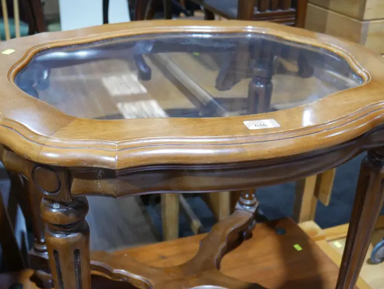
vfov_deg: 34.2
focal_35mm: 42
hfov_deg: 44.8
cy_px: 183
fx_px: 466
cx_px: 188
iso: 640
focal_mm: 14
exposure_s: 1/60
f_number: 3.5
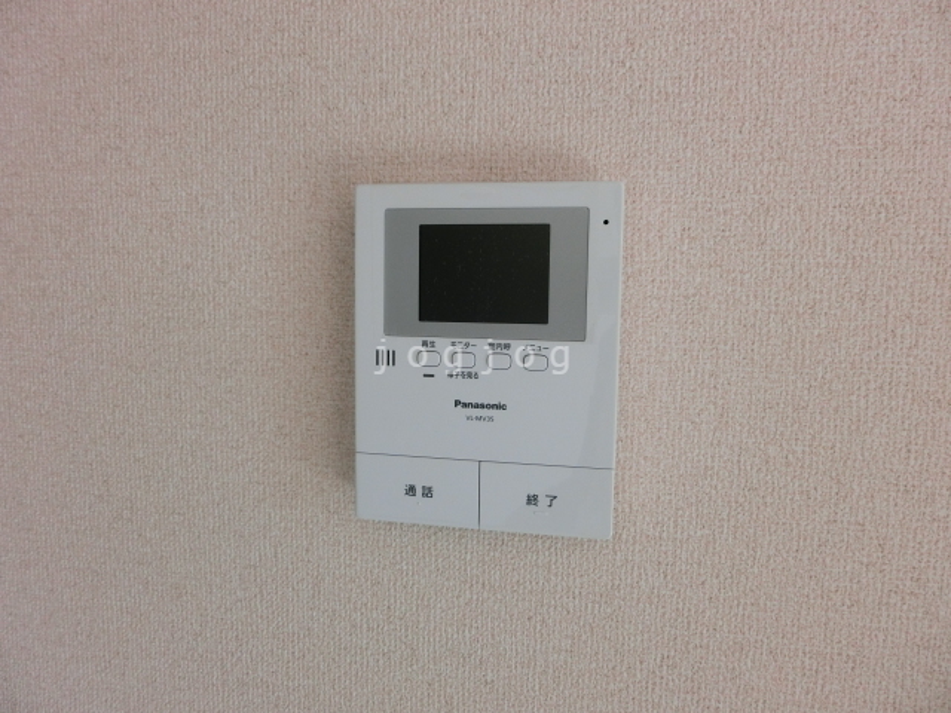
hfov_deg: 71.6
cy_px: 356
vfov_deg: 56.8
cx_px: 476
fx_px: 659
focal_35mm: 24
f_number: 3
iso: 100
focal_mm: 4.24
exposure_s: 1/125
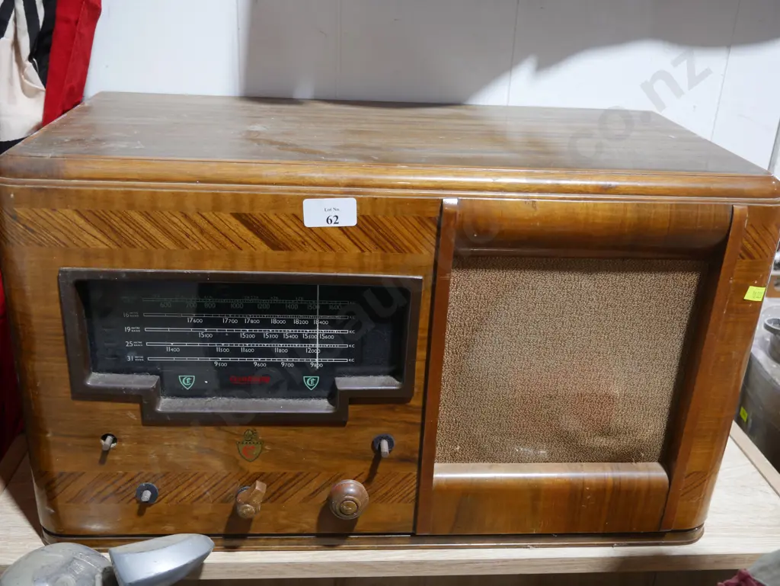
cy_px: 293
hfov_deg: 51.3
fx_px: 812
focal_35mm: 36
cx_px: 390
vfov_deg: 39.7
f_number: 4
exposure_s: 1/60
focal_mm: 18
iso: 400
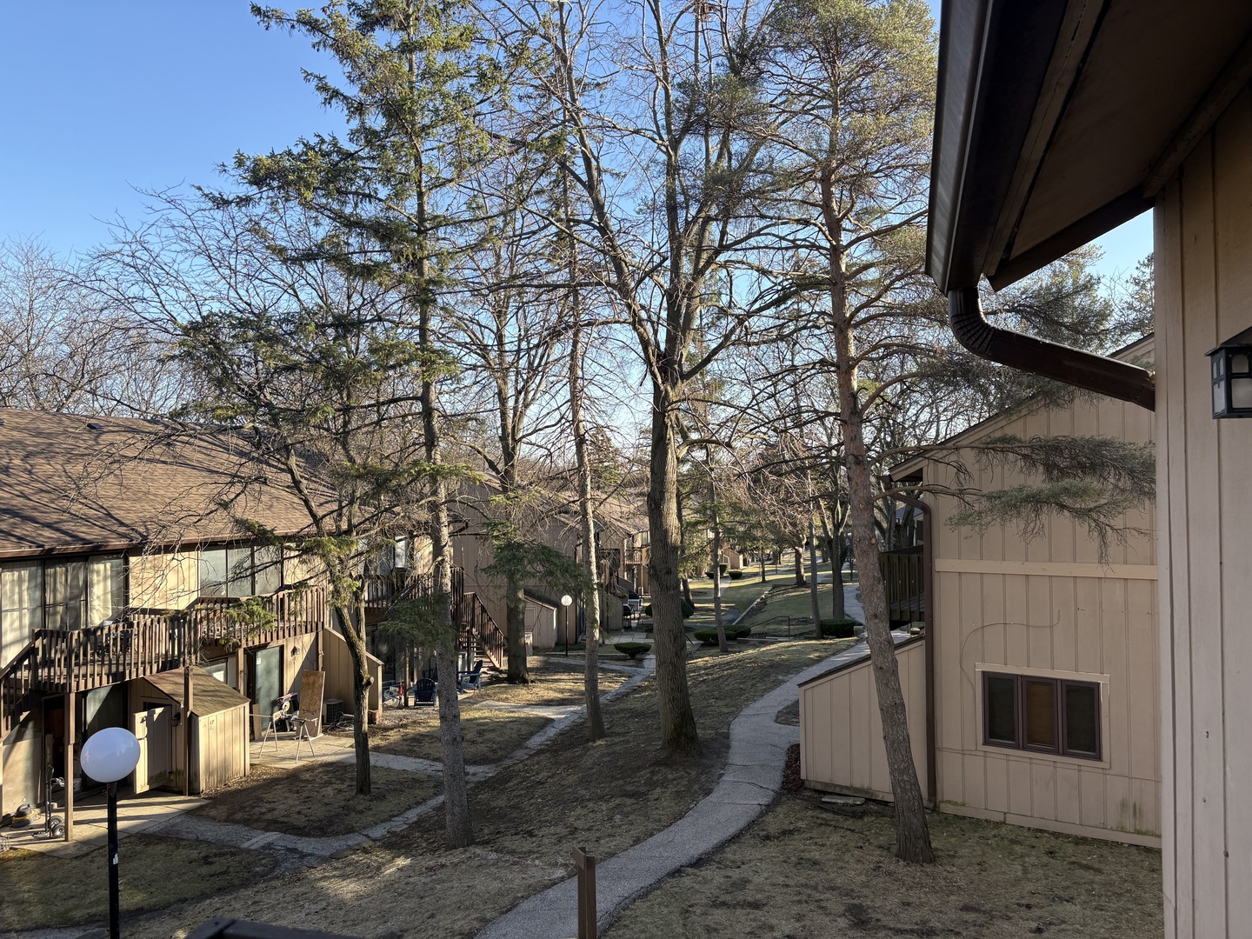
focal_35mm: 26
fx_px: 940
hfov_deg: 67.3
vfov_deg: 53.1
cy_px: 470
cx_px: 626
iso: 50
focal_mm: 5.96
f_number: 1.6
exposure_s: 1/756
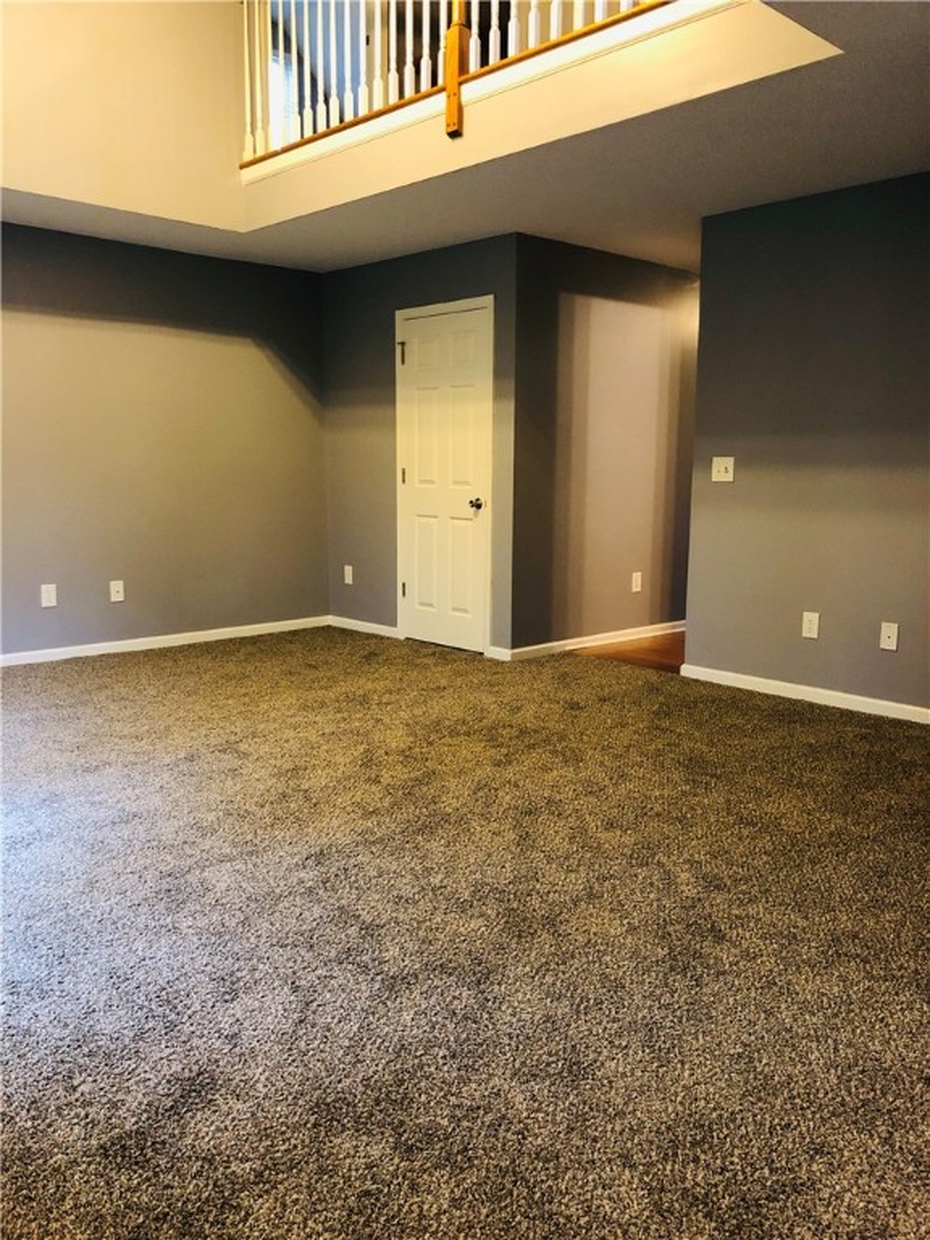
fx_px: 1003
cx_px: 465
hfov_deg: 49.7
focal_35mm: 28
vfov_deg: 63.4
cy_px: 620
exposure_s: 1/15
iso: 100
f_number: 1.8
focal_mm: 3.99
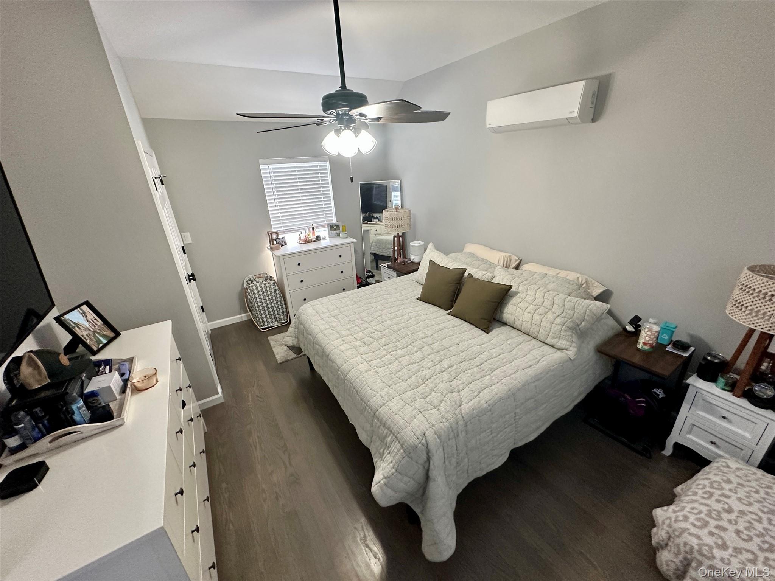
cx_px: 388
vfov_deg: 85.7
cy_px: 290
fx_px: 313
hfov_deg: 102.1
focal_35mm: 14
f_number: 2.2
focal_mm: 2.22
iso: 320
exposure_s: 1/120
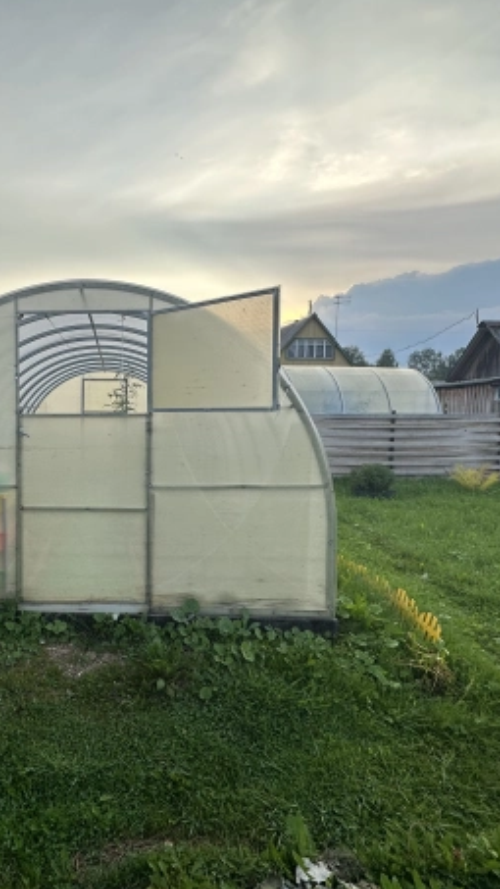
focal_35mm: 21
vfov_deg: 83.8
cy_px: 432
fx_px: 495
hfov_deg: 49.9
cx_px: 88
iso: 40
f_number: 2.2
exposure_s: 1/393
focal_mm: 2.22
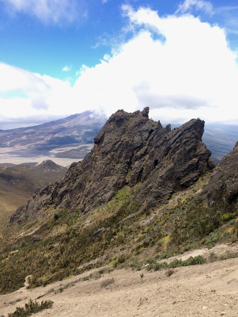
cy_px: 174
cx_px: 135
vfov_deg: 55.3
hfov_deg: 42.9
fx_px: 303
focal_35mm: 33
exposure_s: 1/1001
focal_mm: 4.15
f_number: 2.2
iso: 32
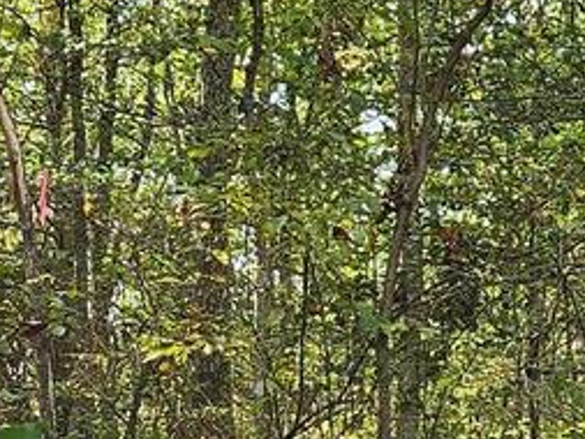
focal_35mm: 131
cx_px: 557
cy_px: 367
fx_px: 2215
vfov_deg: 11.3
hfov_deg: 14.8
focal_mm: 5.4
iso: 32
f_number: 1.8
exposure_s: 1/120
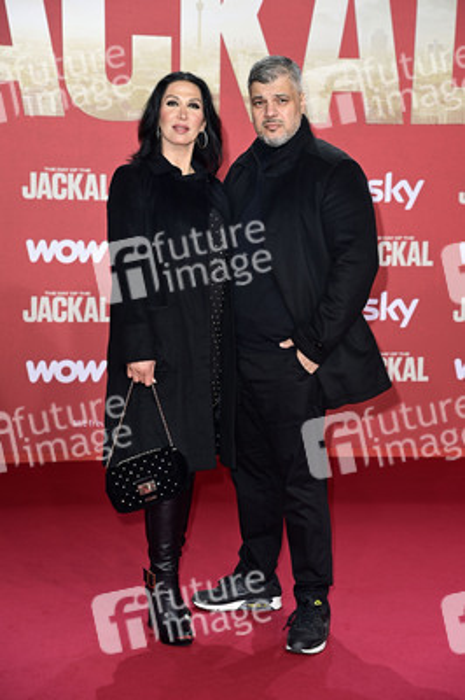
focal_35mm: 75
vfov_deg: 27.0
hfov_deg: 18.2
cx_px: 232
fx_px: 1456
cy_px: 350
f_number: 5
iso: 640
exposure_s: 1/250
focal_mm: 75
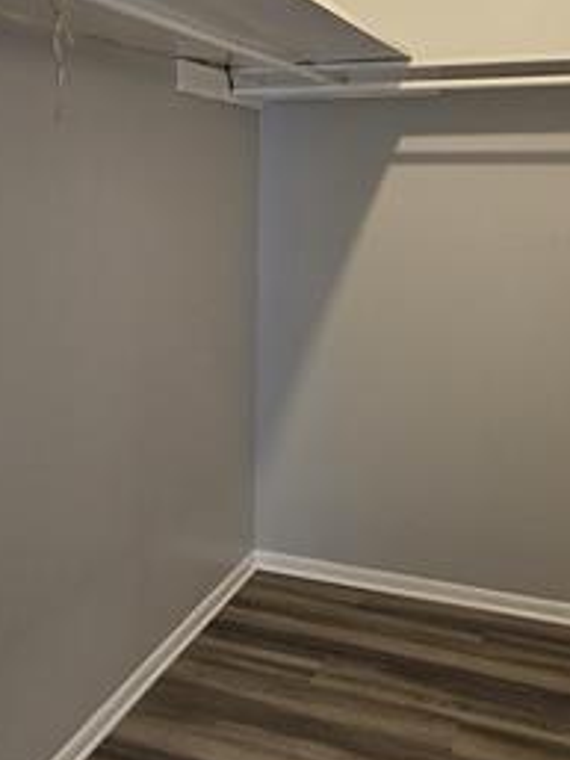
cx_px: 227
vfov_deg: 43.4
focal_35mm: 43
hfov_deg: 33.5
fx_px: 943
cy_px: 275
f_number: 1.8
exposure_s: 1/120
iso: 500
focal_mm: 5.4
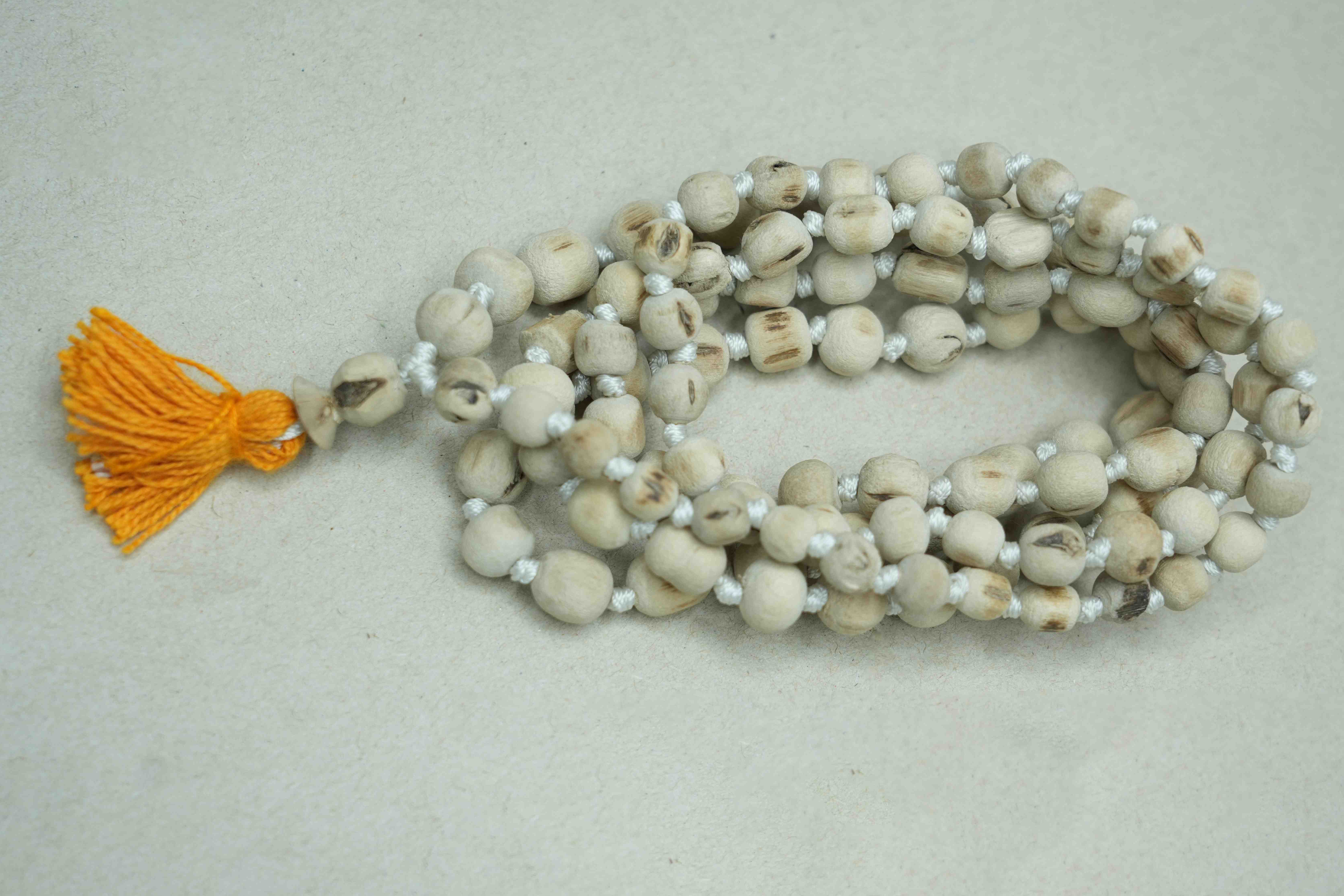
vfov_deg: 23.0
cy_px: 456
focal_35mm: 59
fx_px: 2202
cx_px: 700
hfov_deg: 33.9
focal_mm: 56
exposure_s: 1/60
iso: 200
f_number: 5.6
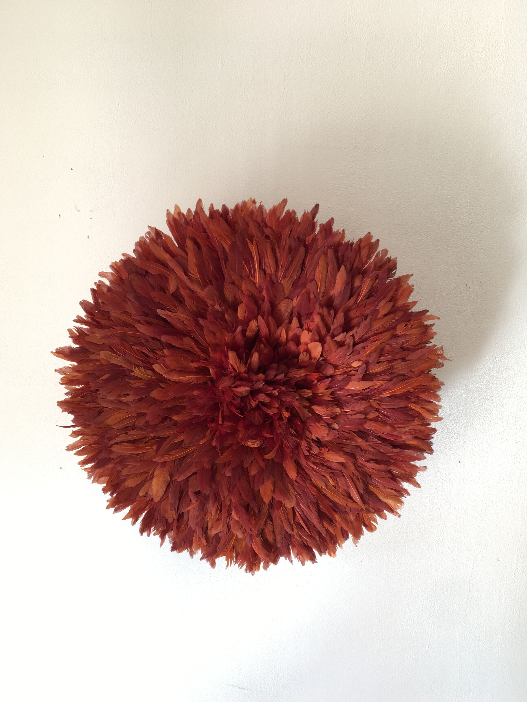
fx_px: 609
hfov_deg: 46.8
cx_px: 255
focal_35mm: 30
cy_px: 362
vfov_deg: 60.0
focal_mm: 4.15
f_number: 2.2
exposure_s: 1/33
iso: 32
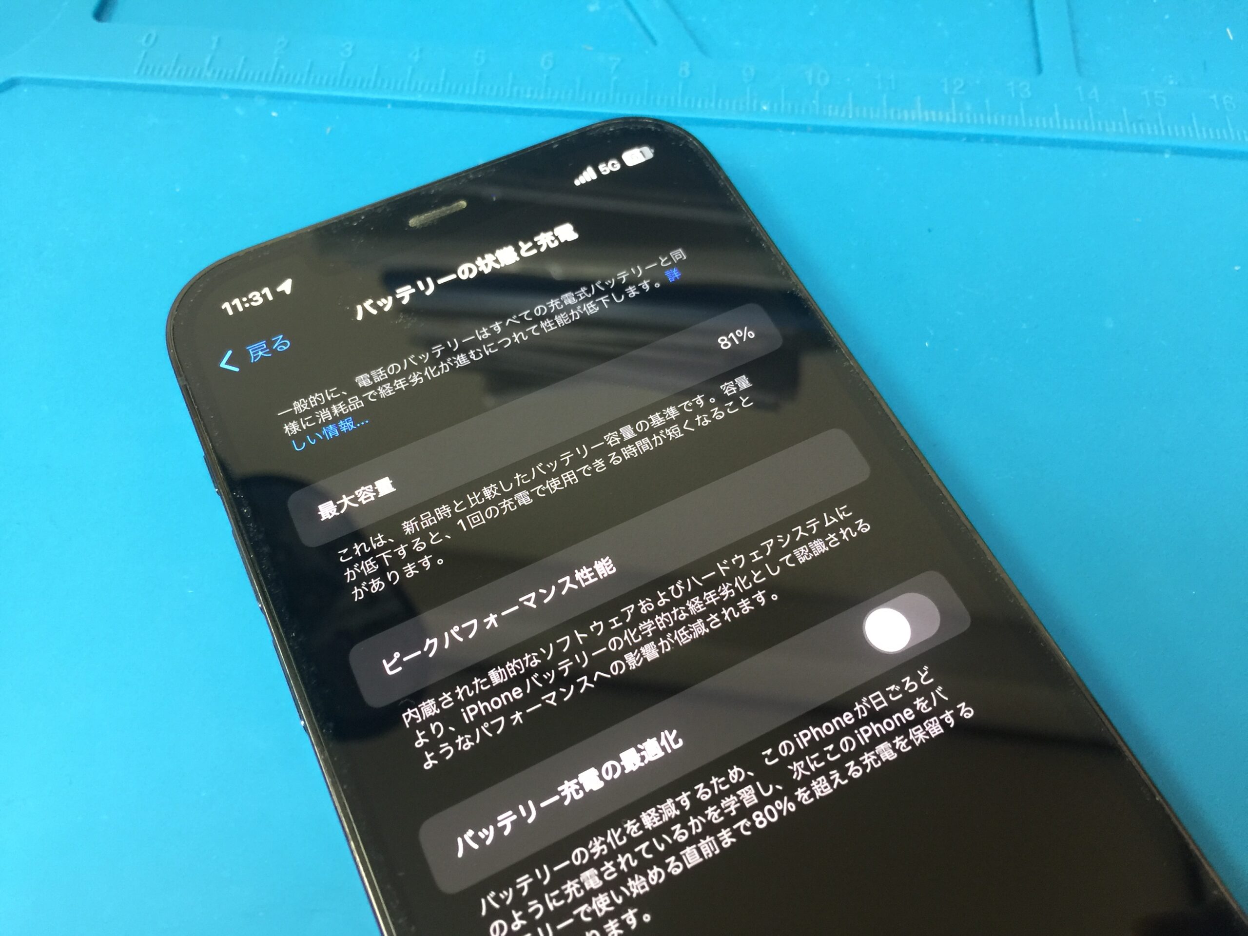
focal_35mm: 29
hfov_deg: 61.7
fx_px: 1046
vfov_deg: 48.2
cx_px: 624
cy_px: 468
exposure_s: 1/15
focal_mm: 4.15
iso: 80
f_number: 2.2
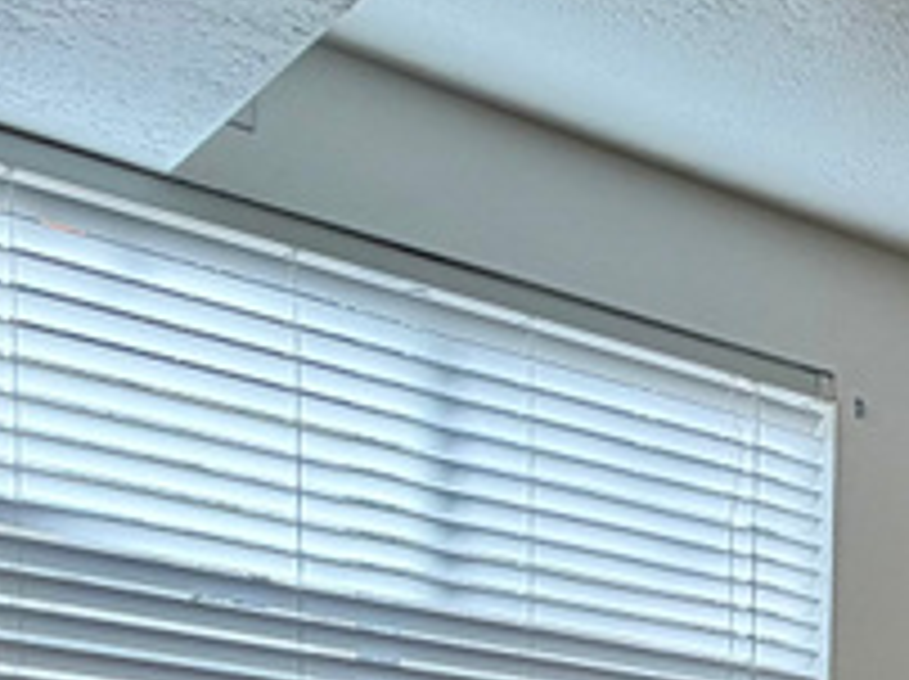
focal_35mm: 71
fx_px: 1862
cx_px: 1598
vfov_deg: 17.4
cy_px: 1162
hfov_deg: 20.3
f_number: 2.2
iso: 64
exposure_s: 1/120
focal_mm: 2.22
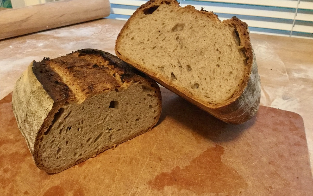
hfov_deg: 55.3
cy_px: 93
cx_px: 154
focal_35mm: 35
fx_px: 299
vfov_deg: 36.3
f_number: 2.4
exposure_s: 1/17
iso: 200
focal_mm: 3.3
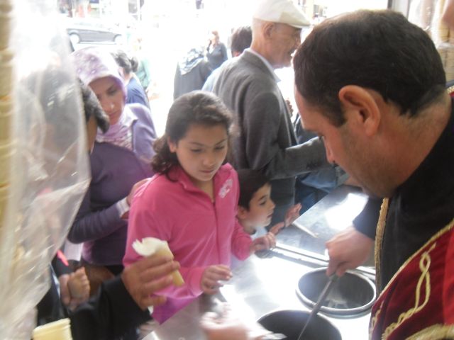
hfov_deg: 54.0
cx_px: 227
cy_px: 170
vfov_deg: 41.8
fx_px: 446
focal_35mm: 34
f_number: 2.8
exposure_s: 1/45
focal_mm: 6
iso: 200
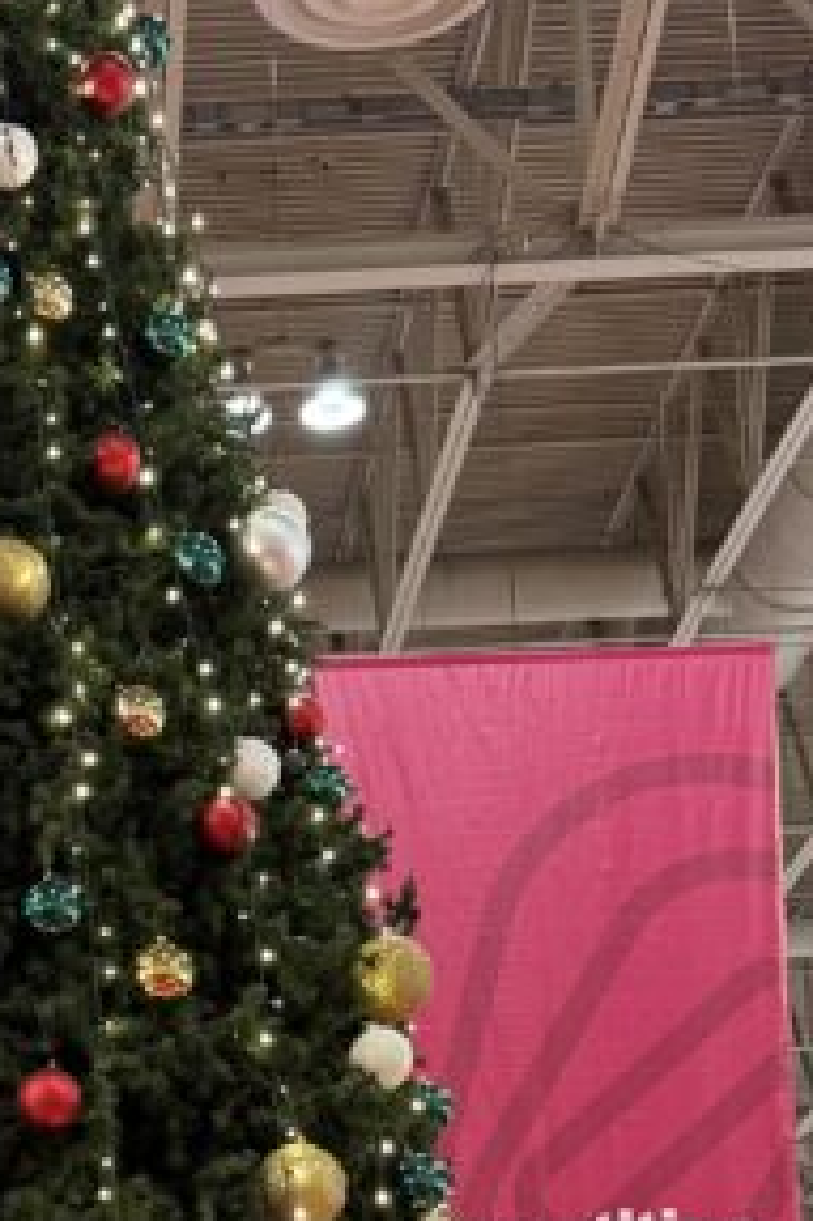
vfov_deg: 21.3
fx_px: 3018
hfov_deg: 14.9
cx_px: -115
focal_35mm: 89
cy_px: 1446
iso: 400
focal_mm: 6.76
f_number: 1.78
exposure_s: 1/60
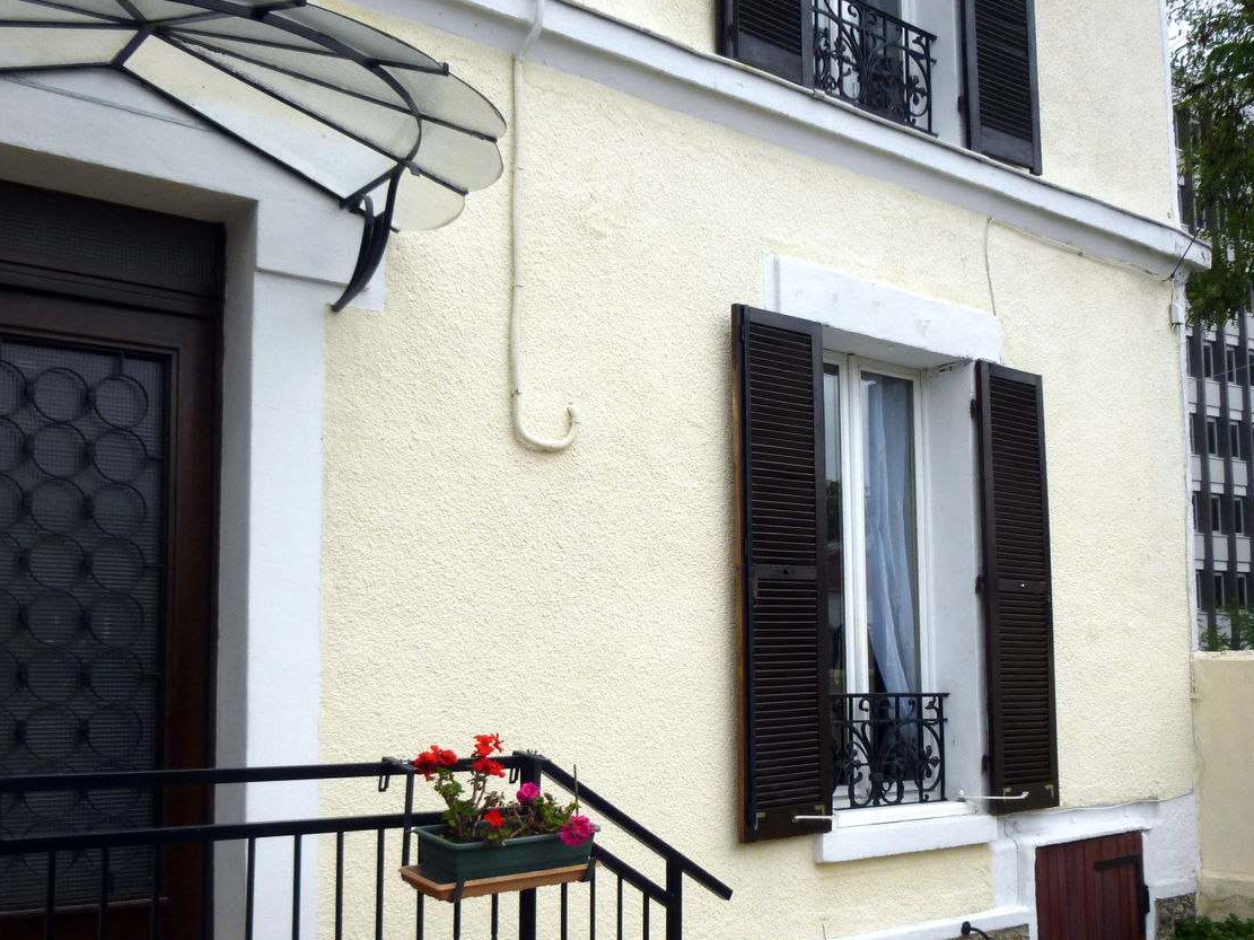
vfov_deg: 39.4
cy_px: 580
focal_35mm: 36
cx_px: 589
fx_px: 1304
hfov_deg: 51.3
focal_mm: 4.5
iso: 100
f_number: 3.1
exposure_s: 1/500
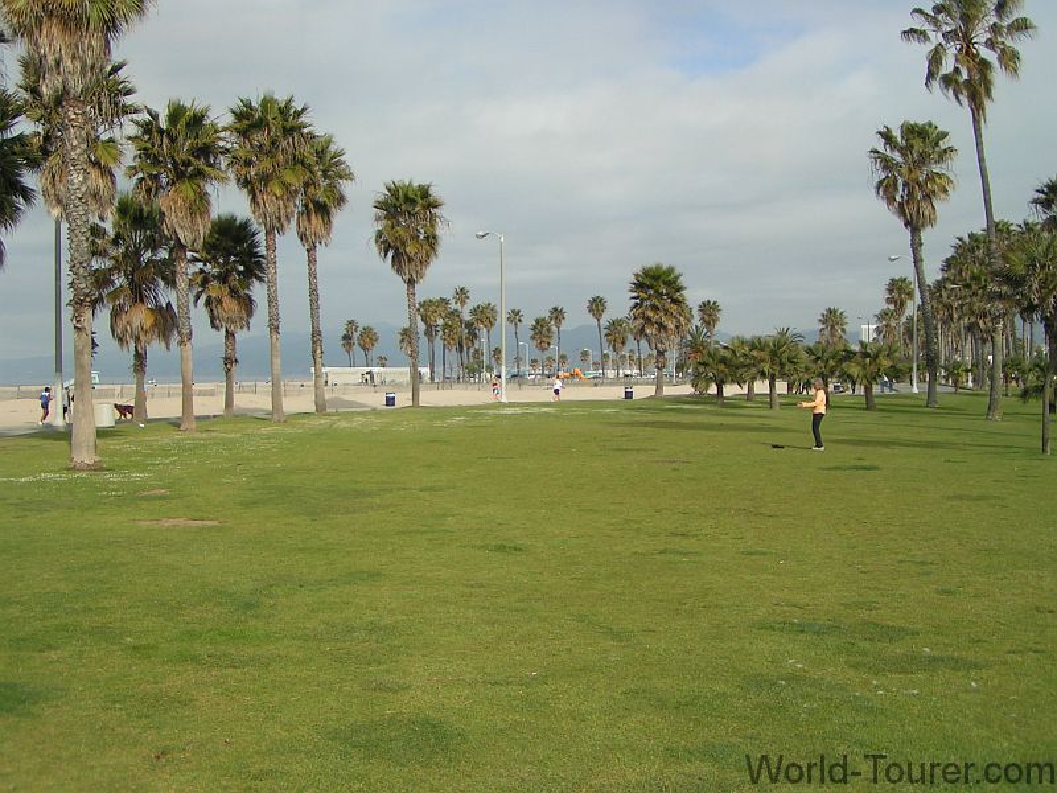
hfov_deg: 49.0
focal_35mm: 38
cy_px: 396
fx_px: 1160
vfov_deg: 37.7
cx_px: 528
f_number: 3.2
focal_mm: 5.8
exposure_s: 1/1000
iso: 50
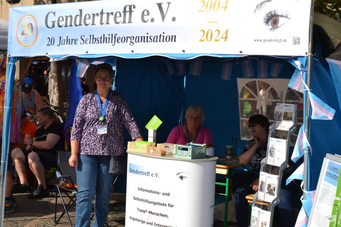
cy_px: 114
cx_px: 170
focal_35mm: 57
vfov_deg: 23.8
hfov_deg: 35.0
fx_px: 540
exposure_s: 1/200
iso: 100
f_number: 10
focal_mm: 38
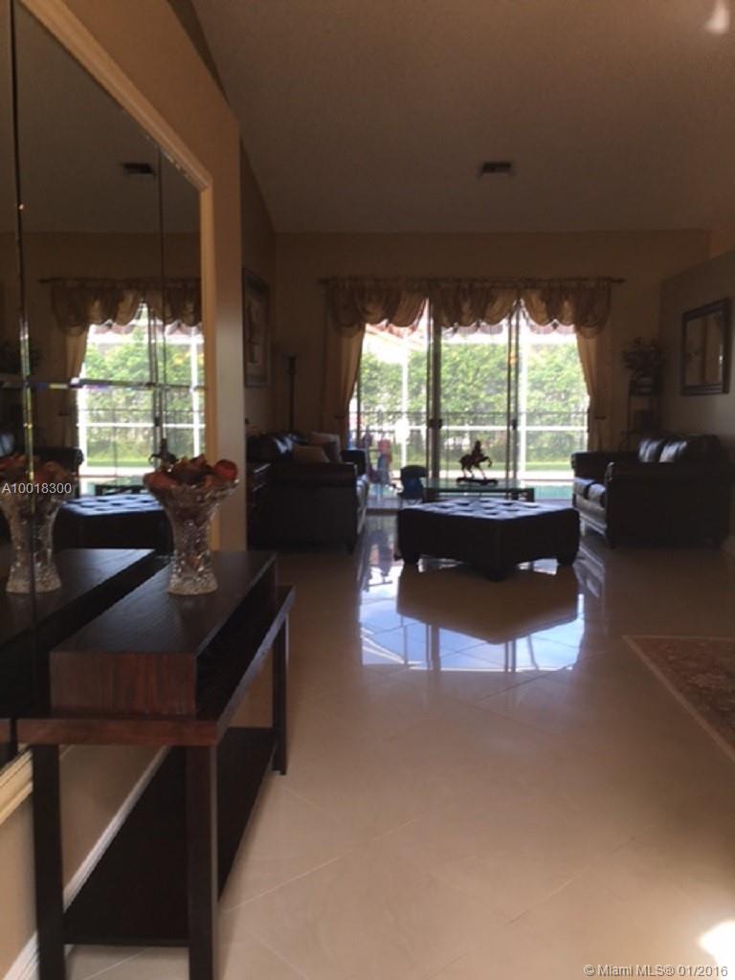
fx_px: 821
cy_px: 490
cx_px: 368
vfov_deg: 61.7
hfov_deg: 48.2
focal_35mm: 29
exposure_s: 1/60
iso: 25
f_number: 2.2
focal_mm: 4.15
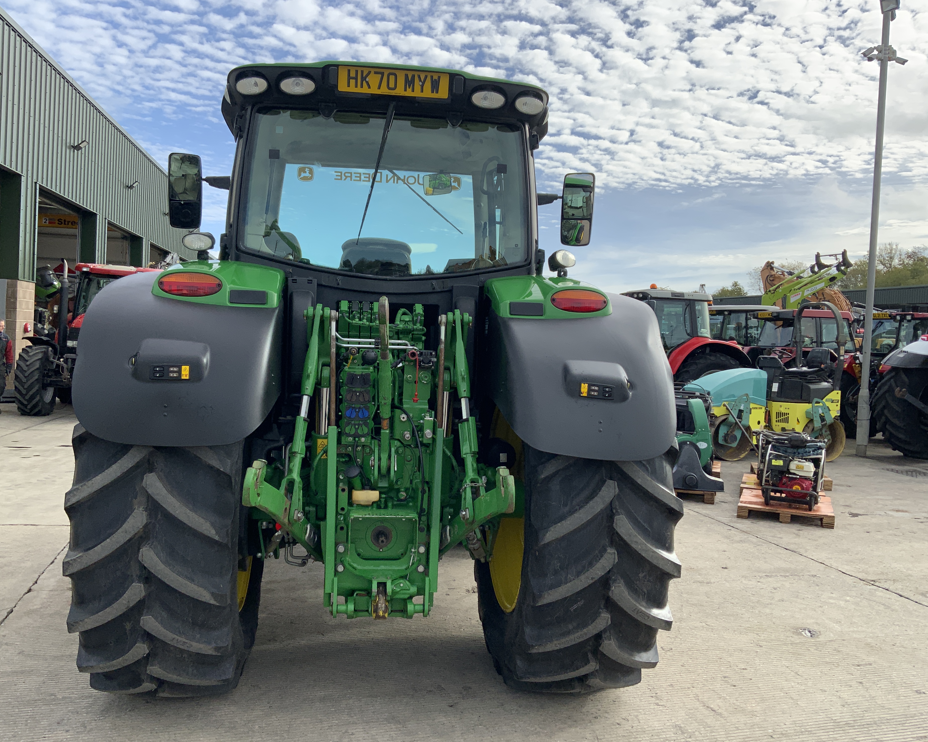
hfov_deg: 57.2
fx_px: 851
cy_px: 372
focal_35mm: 31
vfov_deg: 47.1
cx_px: 439
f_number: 1.8
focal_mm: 3
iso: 16
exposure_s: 1/1144
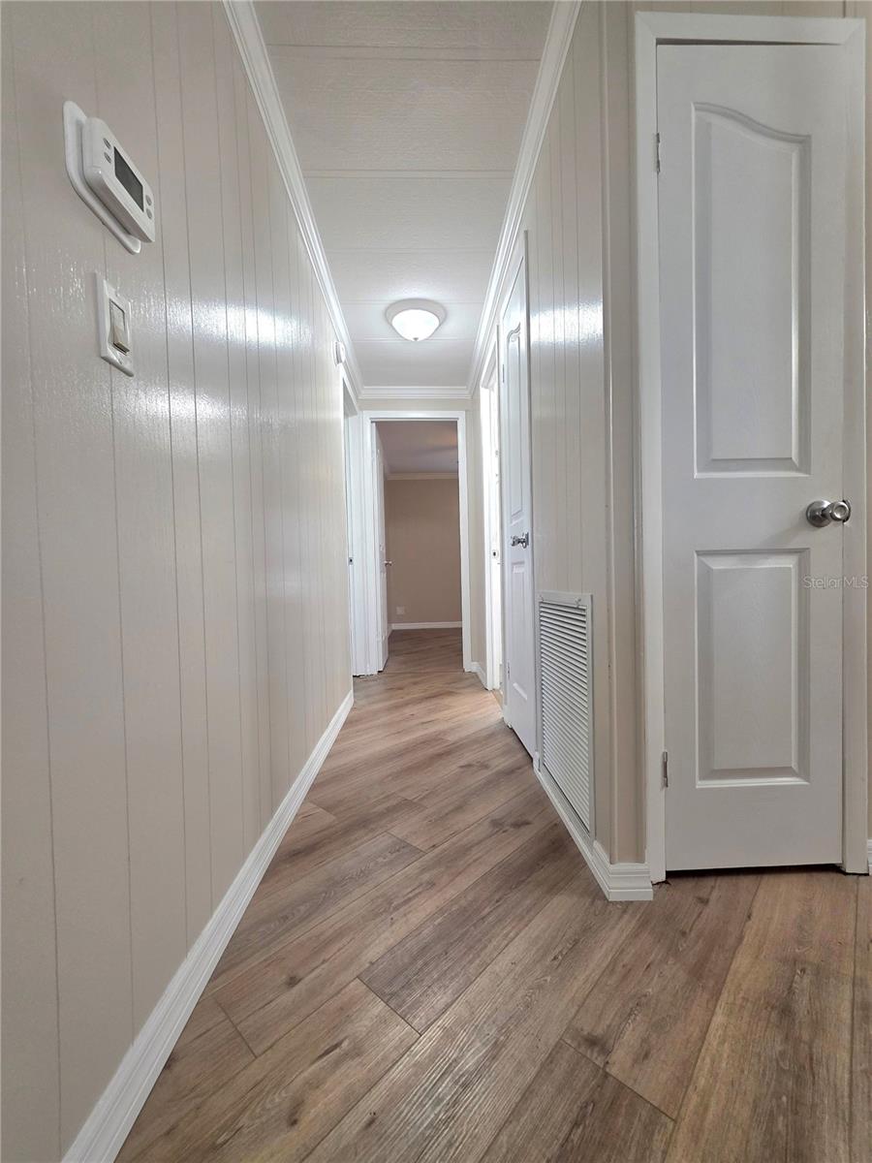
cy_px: 582
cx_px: 436
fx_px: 437
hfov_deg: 89.9
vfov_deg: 106.2
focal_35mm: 13
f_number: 1.9
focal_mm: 2.2
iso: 200
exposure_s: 1/120
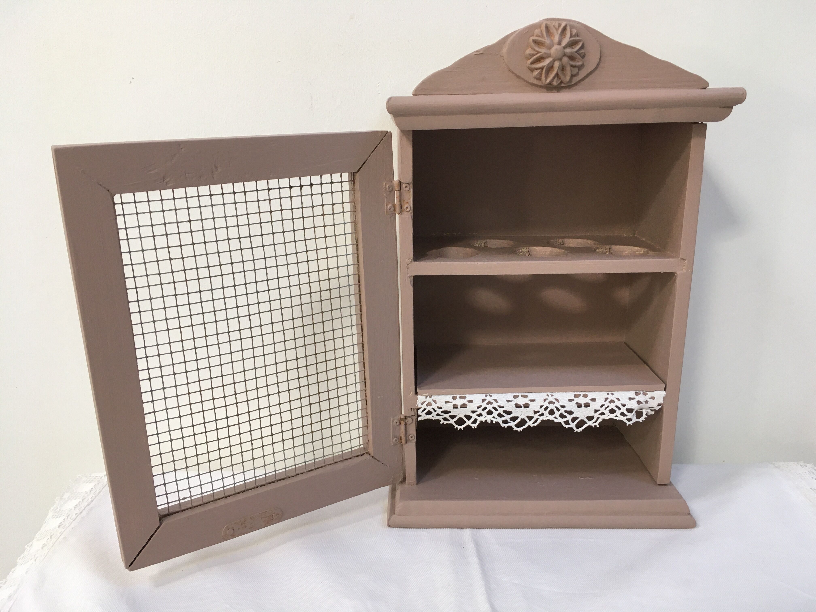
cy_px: 306
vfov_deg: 48.2
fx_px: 684
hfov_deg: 61.7
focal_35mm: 29
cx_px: 408
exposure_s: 1/33
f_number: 2.2
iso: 50
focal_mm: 4.15
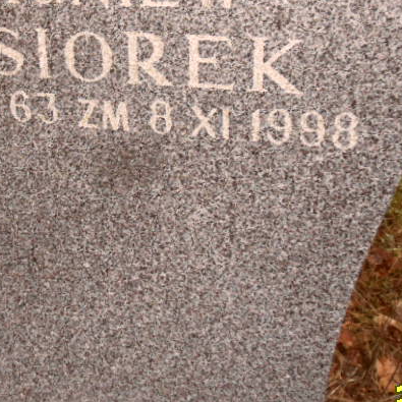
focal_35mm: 55
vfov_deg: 30.4
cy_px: 85
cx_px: 85
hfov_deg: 30.4
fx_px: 723
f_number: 3.2
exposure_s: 1/30
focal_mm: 3.9
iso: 200
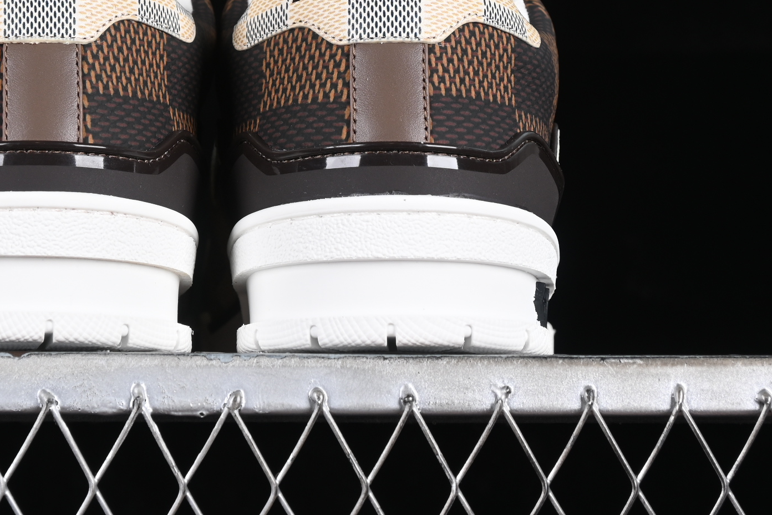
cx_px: 212
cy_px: 44
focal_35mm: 150
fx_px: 3216
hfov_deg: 13.6
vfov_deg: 9.1
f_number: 6.3
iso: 160
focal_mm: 50
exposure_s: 1/60
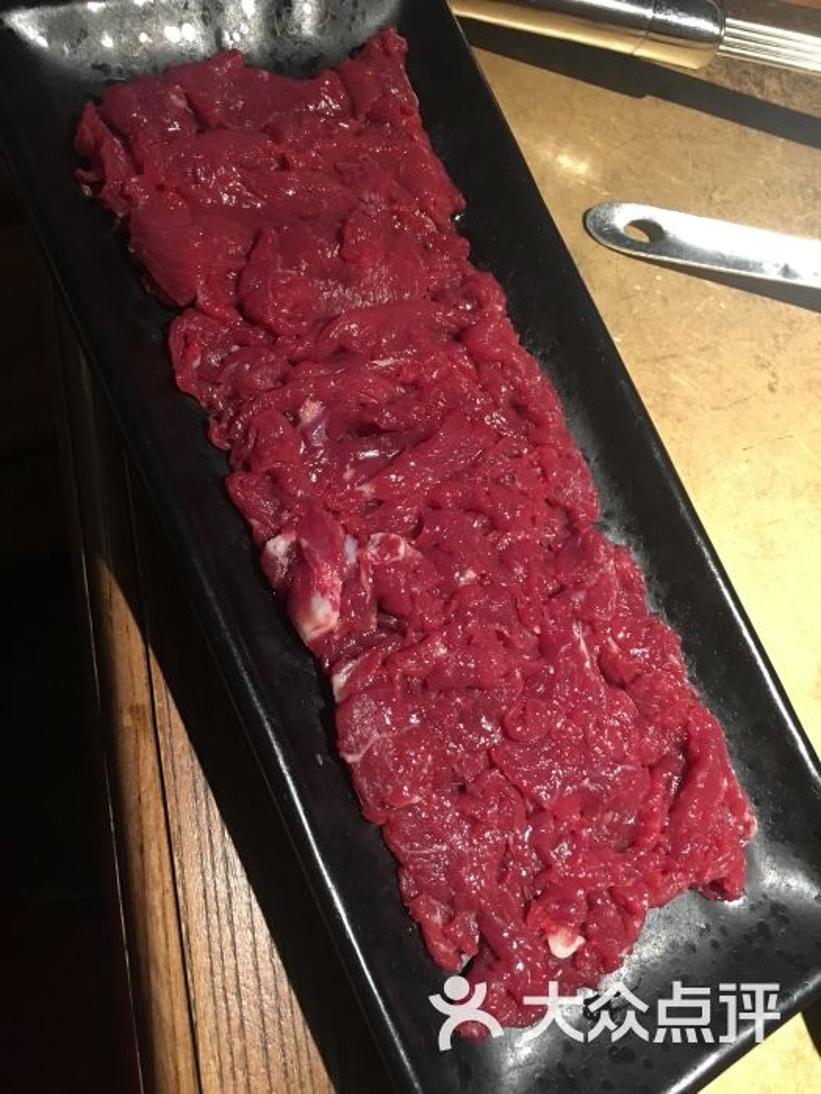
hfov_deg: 48.2
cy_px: 547
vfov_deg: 61.7
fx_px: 917
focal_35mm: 29
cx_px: 410
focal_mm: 4.15
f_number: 2.2
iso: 100
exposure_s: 1/17
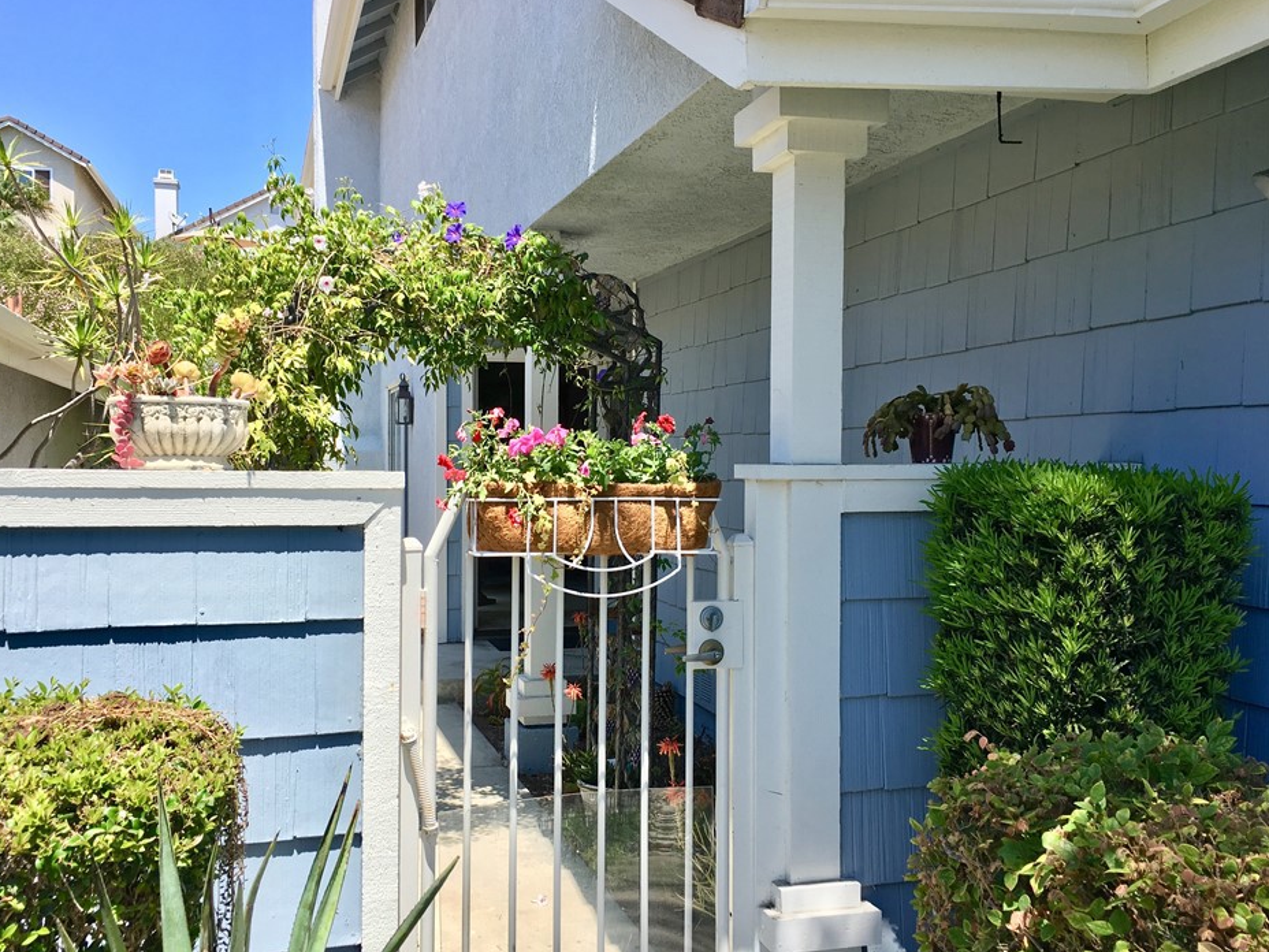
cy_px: 494
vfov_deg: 44.2
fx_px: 1173
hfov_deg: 56.7
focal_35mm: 32
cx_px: 574
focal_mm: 4.15
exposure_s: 1/777
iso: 25
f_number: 2.2
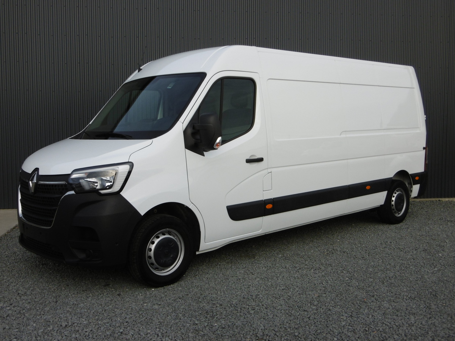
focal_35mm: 38
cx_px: 228
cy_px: 170
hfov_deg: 49.0
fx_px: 499
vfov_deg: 37.7
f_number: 3.7
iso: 100
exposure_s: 1/500
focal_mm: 6.8
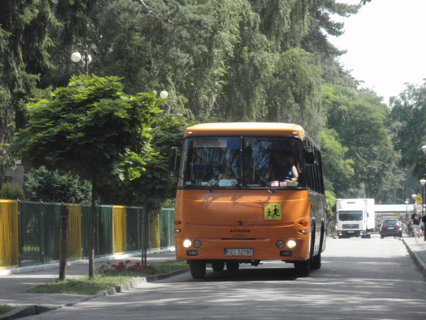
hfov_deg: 13.5
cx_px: 213
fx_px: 1797
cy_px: 160
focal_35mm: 146
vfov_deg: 10.2
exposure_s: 1/500
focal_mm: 26.2
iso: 500
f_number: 5.6
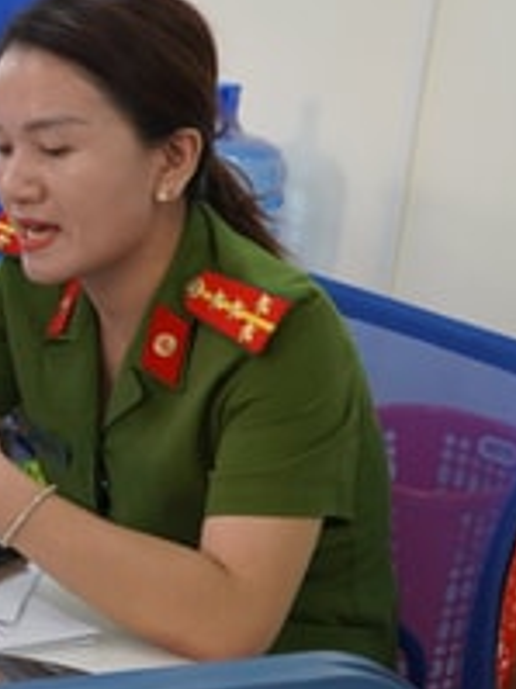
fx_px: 1638
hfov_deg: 15.5
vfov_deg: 23.8
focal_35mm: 82
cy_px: 329
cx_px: -391
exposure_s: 1/160
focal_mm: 21
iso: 1000
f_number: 4
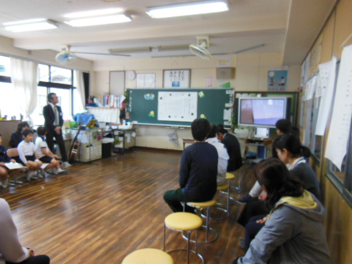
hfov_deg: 69.4
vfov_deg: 54.9
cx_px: 176
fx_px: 254
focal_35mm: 25
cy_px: 132
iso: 400
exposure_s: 1/40
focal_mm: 4.5
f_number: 3.5
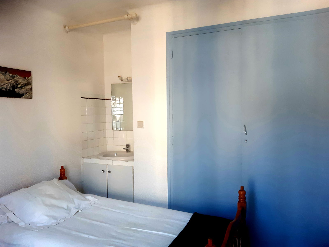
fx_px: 247
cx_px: 164
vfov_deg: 53.1
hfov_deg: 67.3
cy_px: 124
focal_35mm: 26
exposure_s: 1/50
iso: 125
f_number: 1.7
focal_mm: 3.92
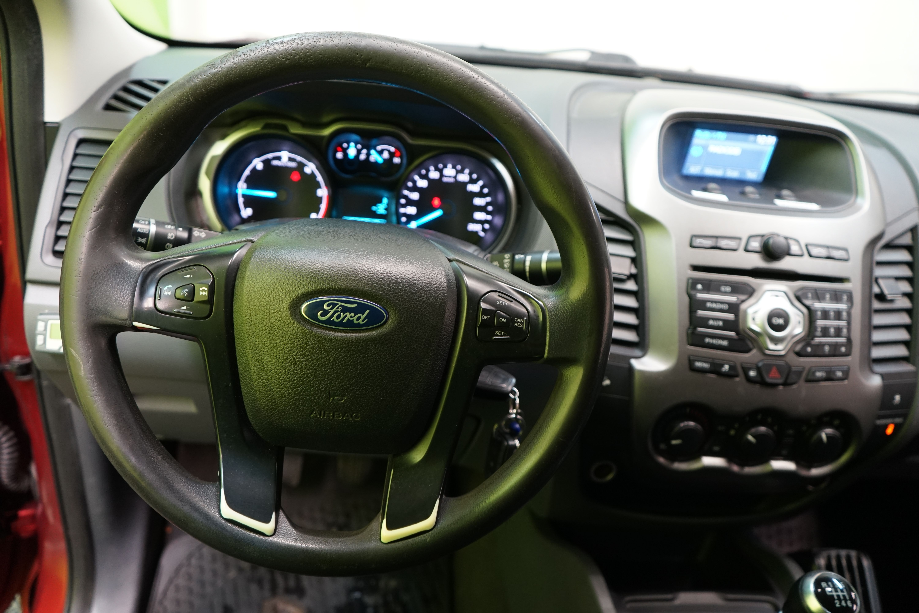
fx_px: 715
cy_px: 306
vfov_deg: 46.4
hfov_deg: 65.5
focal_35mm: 28
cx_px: 460
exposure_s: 1/30
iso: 1000
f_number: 3.5
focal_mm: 28
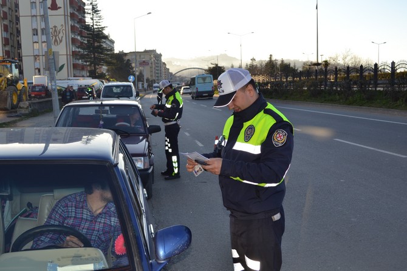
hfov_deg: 49.5
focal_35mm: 39
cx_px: 204
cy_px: 136
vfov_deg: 34.2
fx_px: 441
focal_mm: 26
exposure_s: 1/200
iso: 100
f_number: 5.6
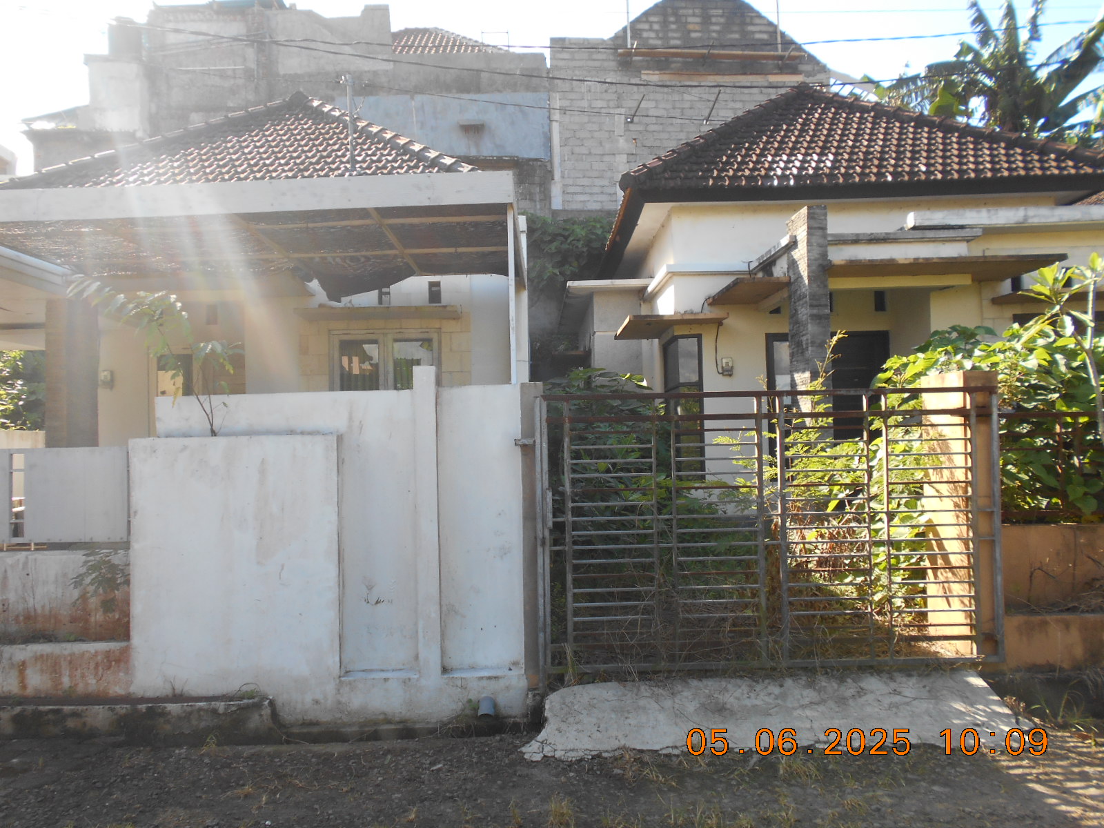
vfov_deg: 53.1
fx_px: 829
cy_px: 414
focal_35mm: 26
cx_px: 552
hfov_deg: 67.3
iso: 80
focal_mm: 4.6
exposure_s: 1/200
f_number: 3.2
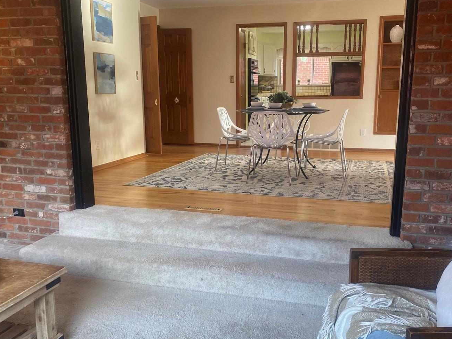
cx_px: 247
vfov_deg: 44.2
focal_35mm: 32
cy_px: 173
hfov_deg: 56.7
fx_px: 418
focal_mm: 4.25
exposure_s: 1/60
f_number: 1.8
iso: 100
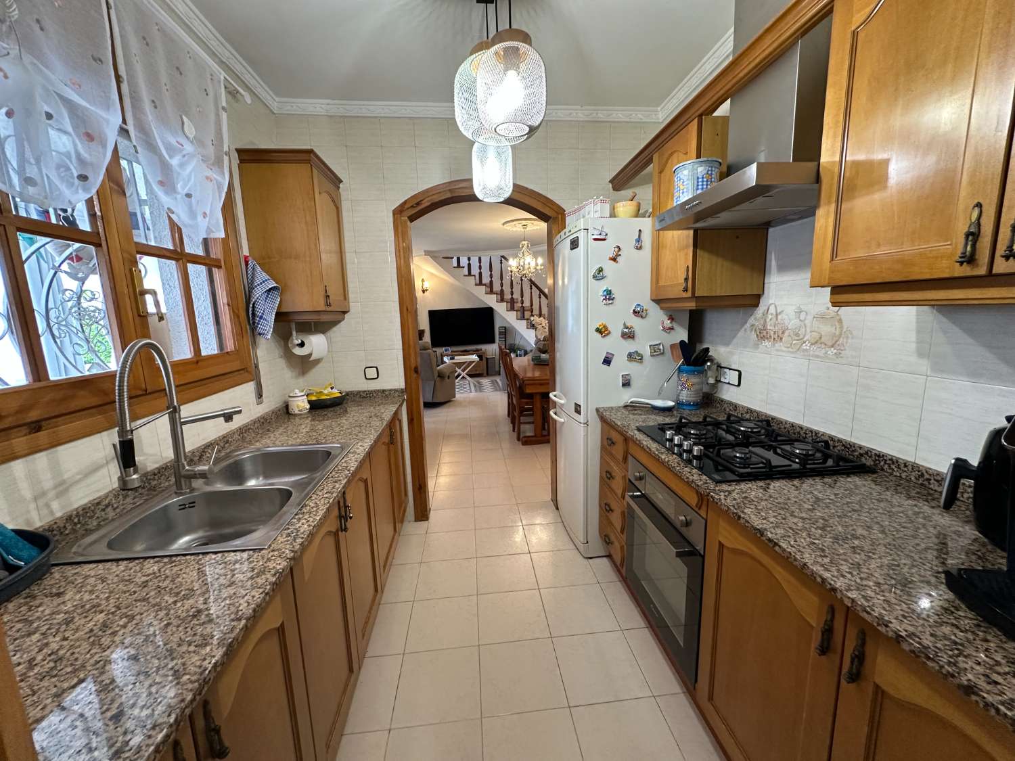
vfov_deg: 85.7
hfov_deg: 102.1
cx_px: 508
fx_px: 411
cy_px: 380
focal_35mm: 14
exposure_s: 1/50
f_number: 2.2
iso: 160
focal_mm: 2.22
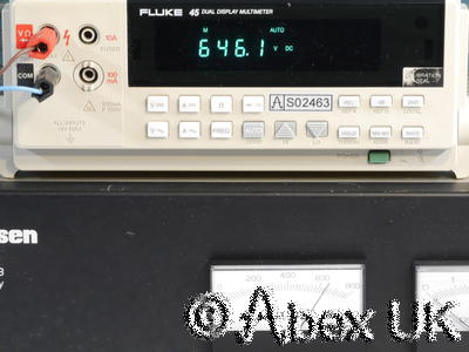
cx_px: 234
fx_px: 2493
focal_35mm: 184
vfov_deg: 8.1
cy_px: 176
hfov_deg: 10.7
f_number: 22
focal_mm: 92
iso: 800
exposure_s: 1
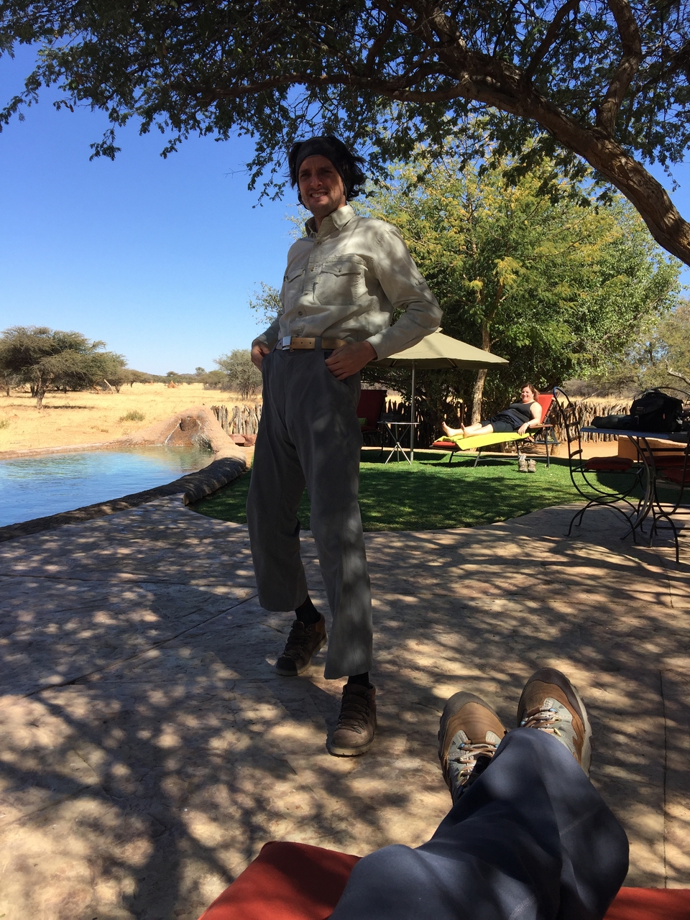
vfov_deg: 61.7
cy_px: 460
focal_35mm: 29
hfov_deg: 48.2
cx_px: 345
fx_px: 771
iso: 32
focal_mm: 4.15
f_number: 2.2
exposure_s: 1/1130
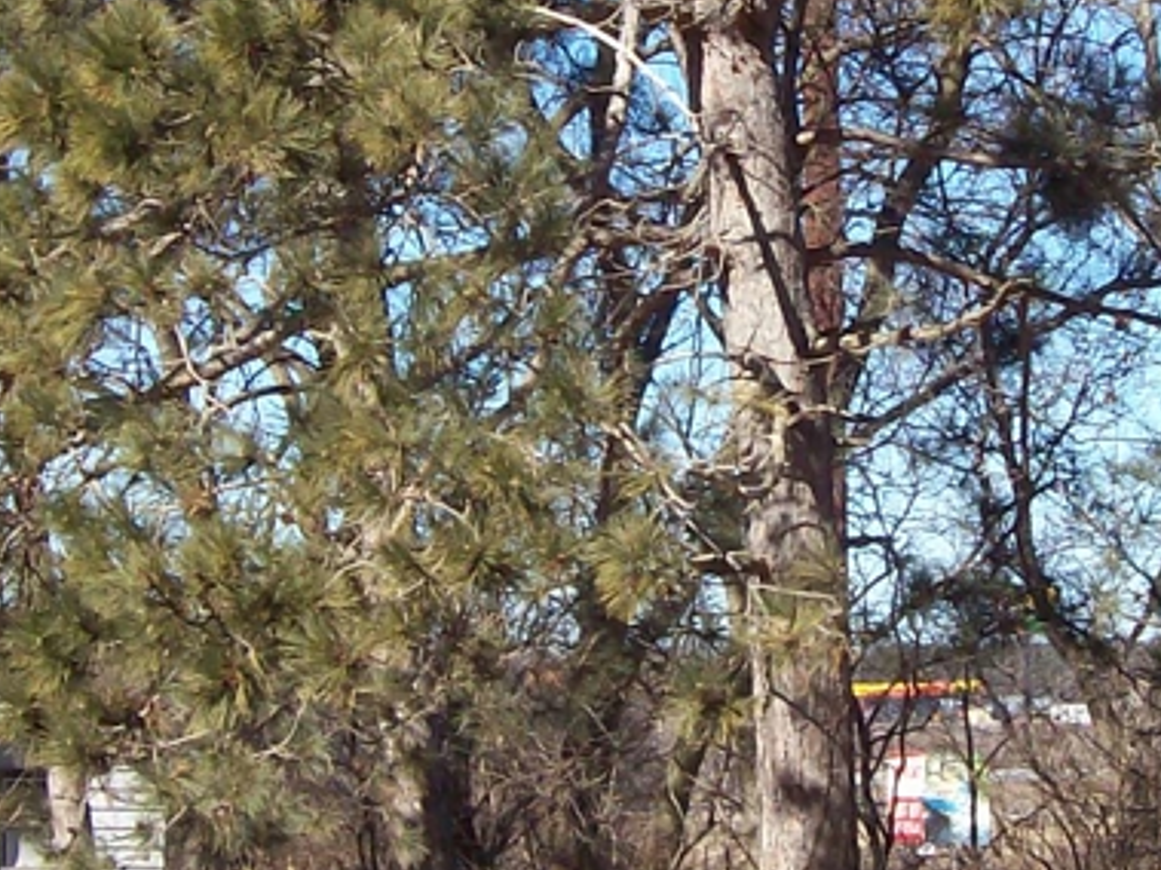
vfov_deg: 12.9
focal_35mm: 114
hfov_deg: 17.2
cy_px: 213
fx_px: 3822
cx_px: 747
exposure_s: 1/419
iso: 80
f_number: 4.8
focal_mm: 6
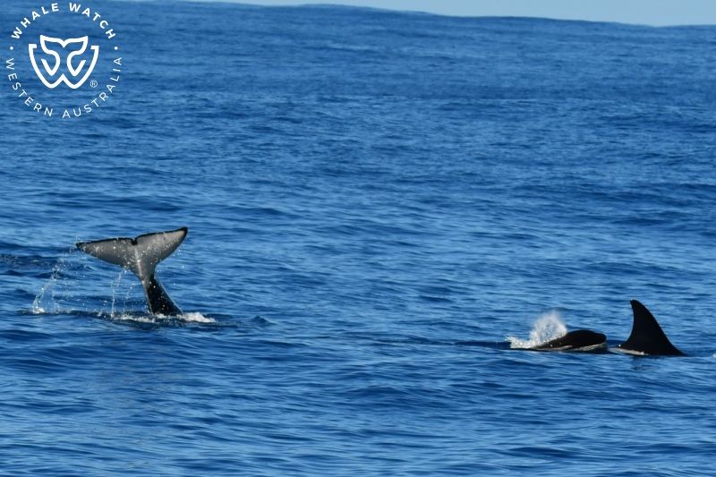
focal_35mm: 225
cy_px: 238
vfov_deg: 6.1
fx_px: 4474
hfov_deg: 9.2
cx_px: 358
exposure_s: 1/2000
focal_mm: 150
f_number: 8
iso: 320
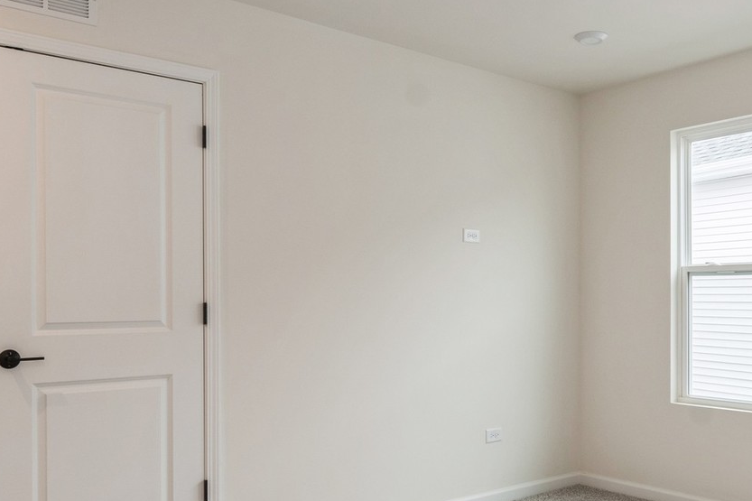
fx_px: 731
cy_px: 304
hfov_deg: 53.3
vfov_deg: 37.7
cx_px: 503
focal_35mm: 35
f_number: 8
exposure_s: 1/30
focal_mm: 12
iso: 250
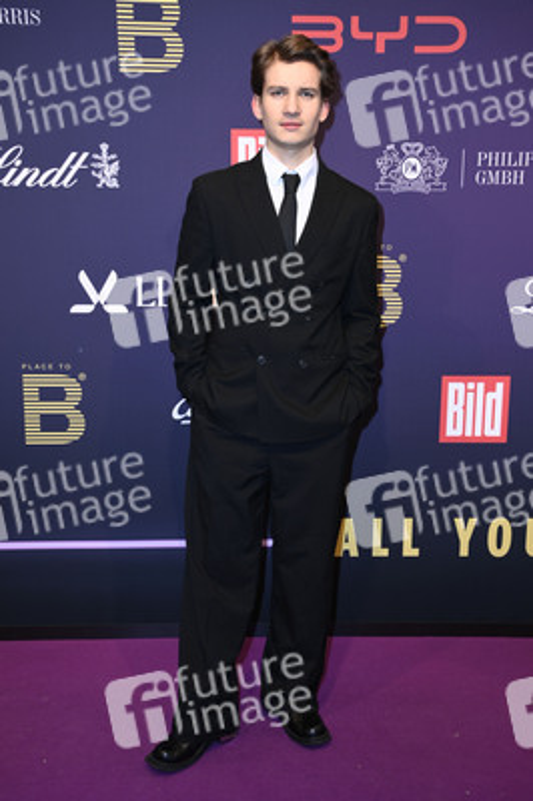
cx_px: 266
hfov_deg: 31.8
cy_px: 400
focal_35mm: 42
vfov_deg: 46.4
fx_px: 934
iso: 500
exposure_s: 1/250
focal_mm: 42
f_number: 6.3
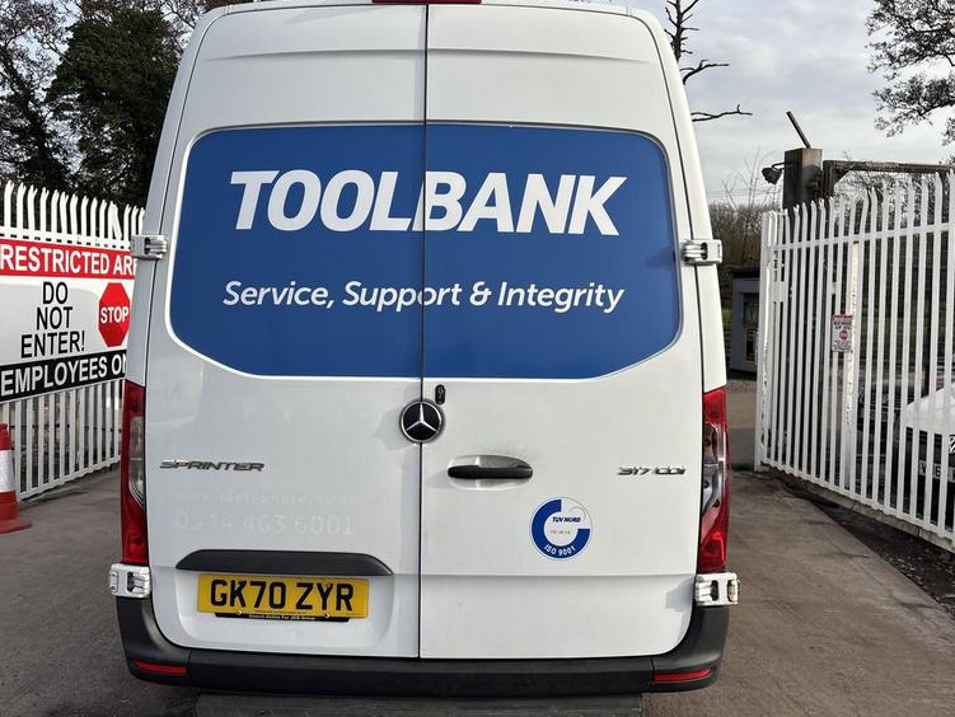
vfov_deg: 45.5
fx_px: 856
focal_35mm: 31
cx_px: 457
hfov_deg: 58.3
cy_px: 342
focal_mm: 5.96
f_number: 1.6
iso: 50
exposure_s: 1/2208
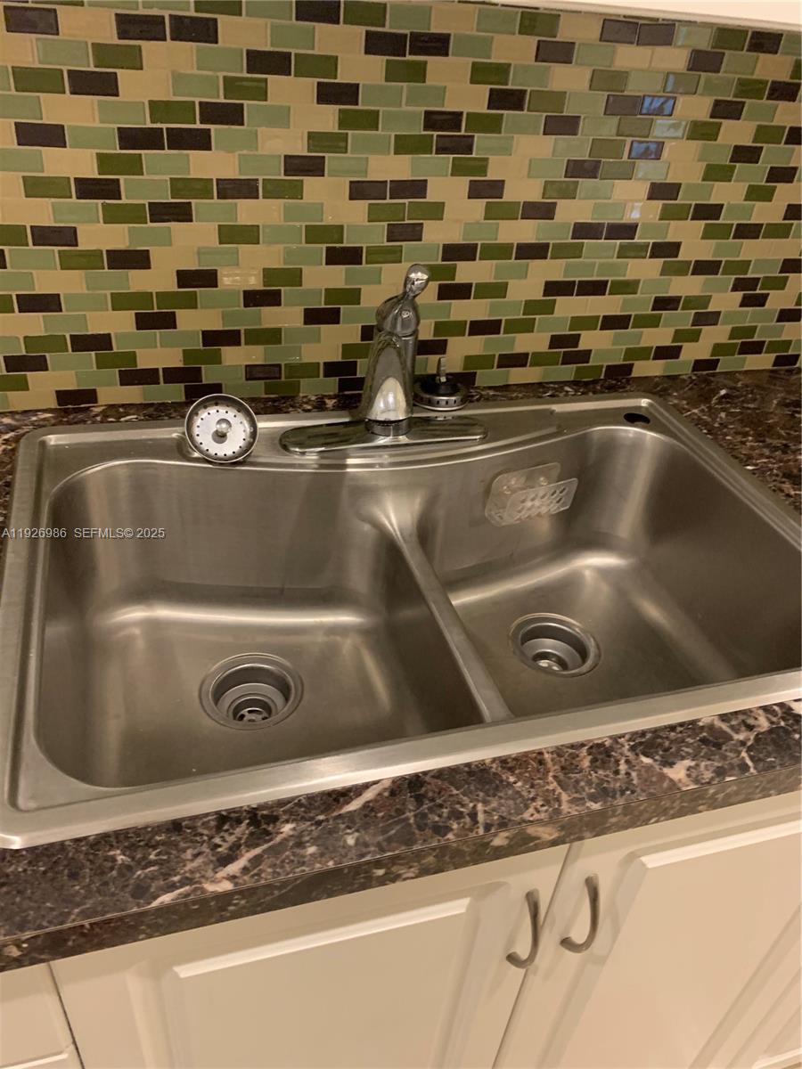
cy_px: 534
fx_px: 803
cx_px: 401
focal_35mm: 26
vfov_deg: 67.3
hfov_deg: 53.1
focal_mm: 4.25
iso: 320
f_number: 1.8
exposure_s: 1/40
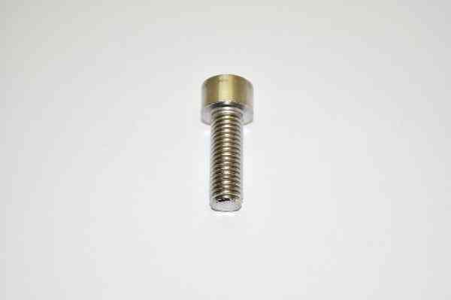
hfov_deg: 24.6
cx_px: 226
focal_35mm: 82
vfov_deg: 16.5
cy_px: 150
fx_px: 1033
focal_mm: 55
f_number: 5.6
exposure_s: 1/60
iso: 200
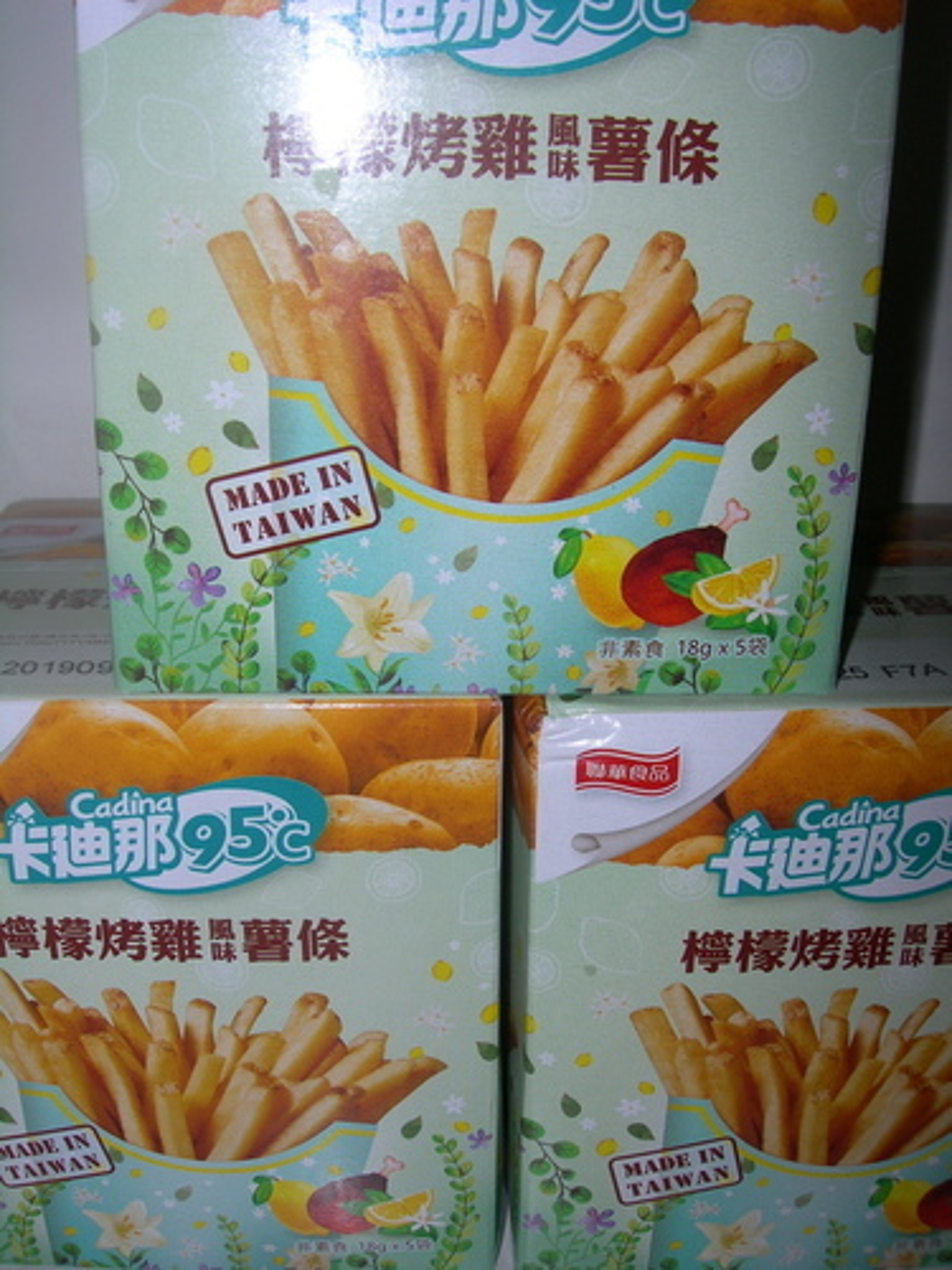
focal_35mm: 38
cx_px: 476
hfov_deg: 37.7
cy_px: 635
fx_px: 1393
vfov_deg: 49.0
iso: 50
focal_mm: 7.8
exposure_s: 1/60.1
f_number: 4.8
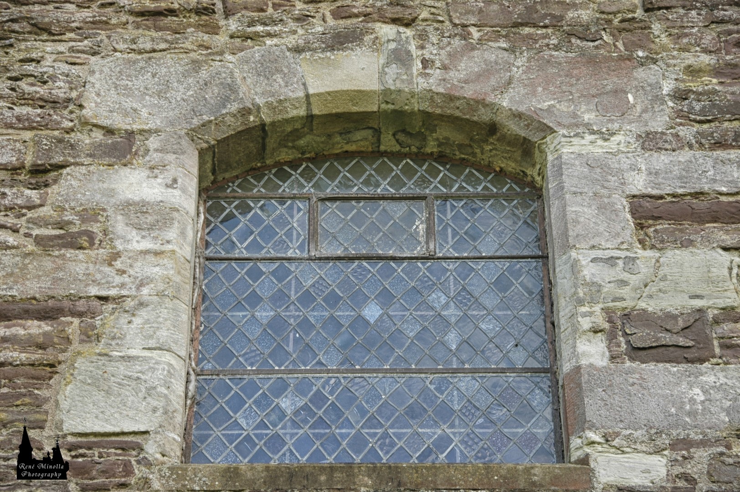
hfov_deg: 17.1
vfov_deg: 11.4
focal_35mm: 120
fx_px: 2465
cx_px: 370
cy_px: 246
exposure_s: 1/125
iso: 200
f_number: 5.6
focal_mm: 80
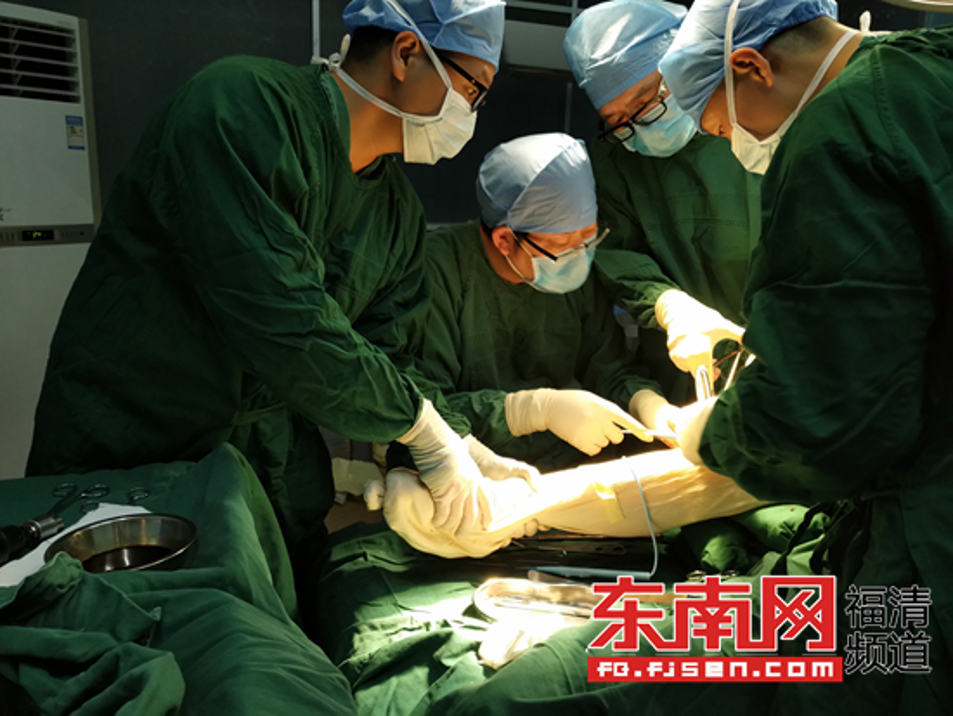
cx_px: 476
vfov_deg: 54.9
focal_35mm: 25
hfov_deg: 69.4
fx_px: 689
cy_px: 358
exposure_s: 1/25
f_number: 1.8
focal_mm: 4.36
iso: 100
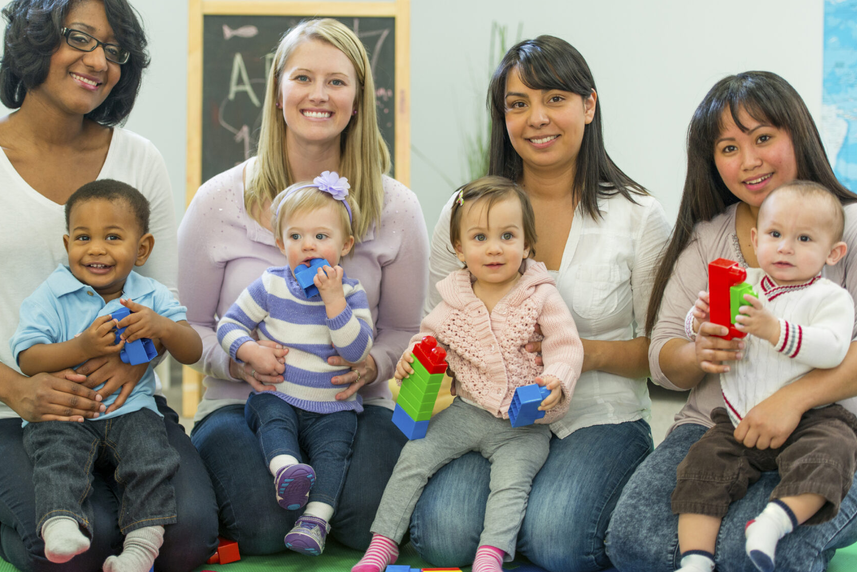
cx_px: 379
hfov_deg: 24.5
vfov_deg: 16.5
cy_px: 271
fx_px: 1976
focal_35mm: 83
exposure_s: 1/250
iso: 400
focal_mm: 70
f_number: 2.8
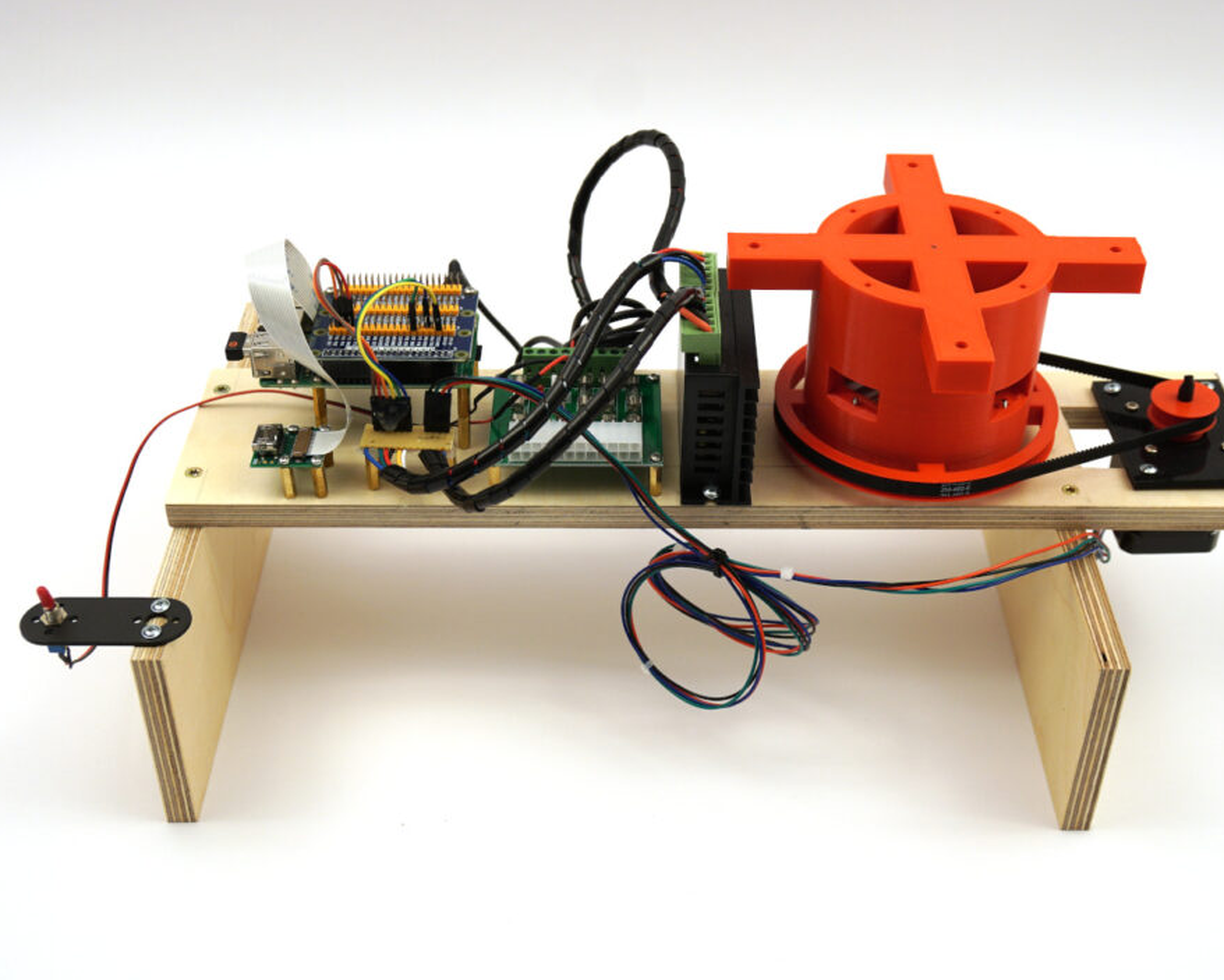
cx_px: 647
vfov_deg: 33.5
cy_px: 489
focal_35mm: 45
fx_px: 1631
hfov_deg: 41.1
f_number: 4
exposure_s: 1/160
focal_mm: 26
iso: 250
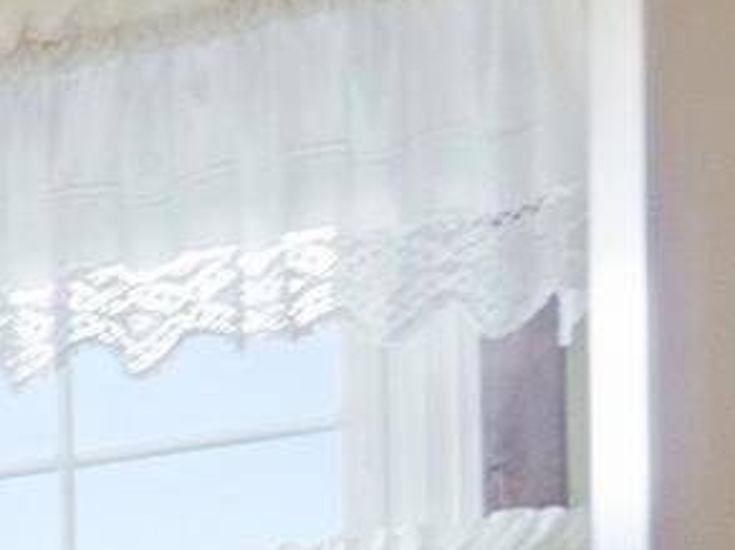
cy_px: 1226
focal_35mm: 99
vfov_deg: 12.4
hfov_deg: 11.8
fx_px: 2101
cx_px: -1397
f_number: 5.6
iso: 125
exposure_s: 1/125
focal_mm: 10
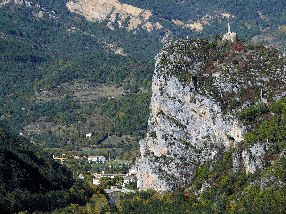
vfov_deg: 6.0
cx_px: 143
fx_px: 2057
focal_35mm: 249
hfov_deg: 8.0
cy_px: 107
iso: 100
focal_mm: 52.6
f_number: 8
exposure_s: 1/400
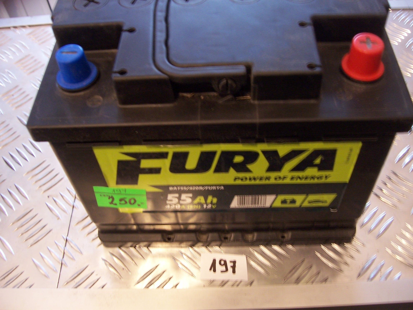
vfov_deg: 39.7
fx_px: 430
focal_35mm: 36
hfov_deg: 51.4
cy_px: 155
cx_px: 206
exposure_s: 1/4
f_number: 3
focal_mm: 6
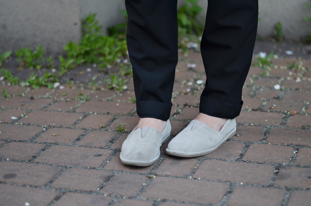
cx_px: 156
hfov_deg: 27.0
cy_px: 103
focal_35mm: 75
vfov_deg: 18.1
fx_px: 647
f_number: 1.8
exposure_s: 1/250
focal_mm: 50
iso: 250
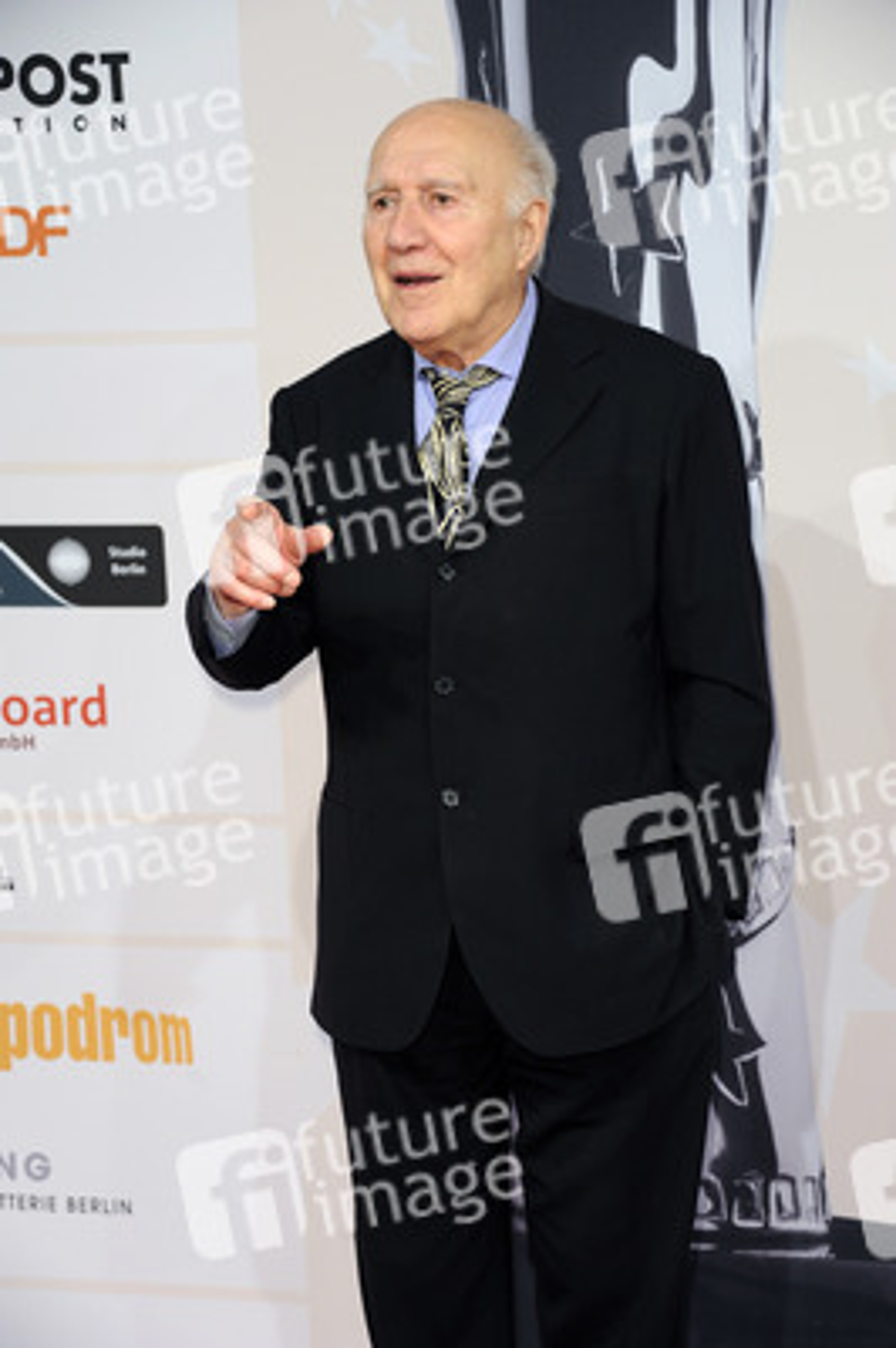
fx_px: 3366
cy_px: 674
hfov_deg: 15.2
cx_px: 448
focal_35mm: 90
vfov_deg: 22.6
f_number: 5.6
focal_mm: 90
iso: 1000
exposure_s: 1/160
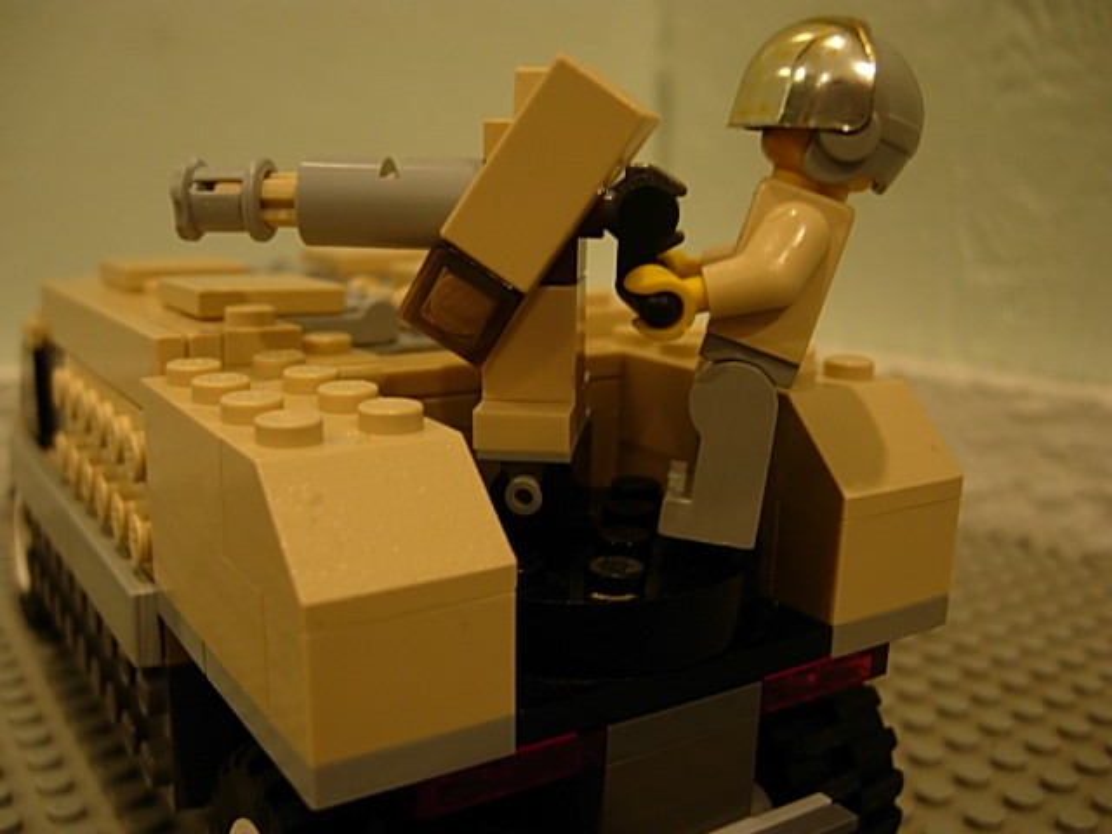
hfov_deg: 51.4
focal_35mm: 36
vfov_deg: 39.7
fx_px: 1156
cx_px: 556
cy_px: 417
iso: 70
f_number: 2.7
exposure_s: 1/4
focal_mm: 7.5
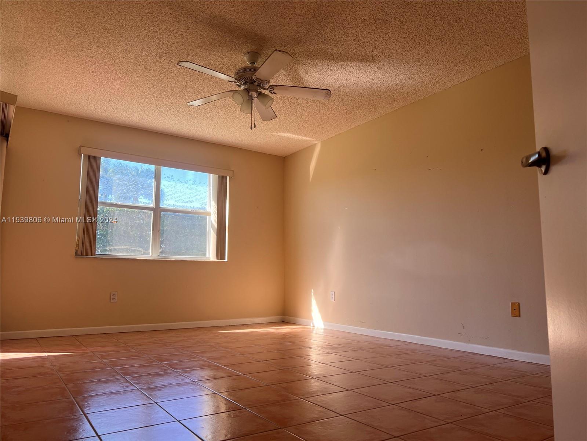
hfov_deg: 67.3
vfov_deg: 53.1
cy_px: 220
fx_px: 441
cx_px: 294
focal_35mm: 26
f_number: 1.5
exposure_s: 1/272
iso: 40
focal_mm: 5.7
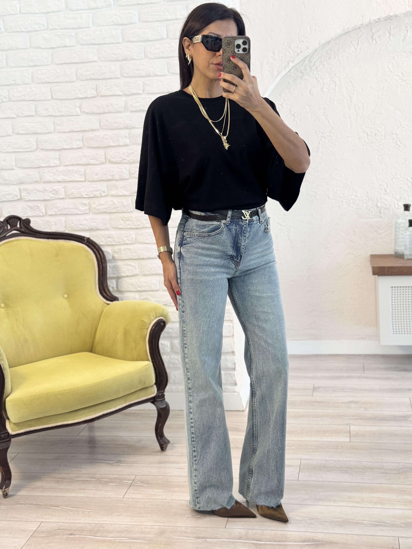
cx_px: 206
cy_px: 274
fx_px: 762
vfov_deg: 39.7
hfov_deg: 30.3
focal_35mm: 48
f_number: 1.78
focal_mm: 6.76
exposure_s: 1/81
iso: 100
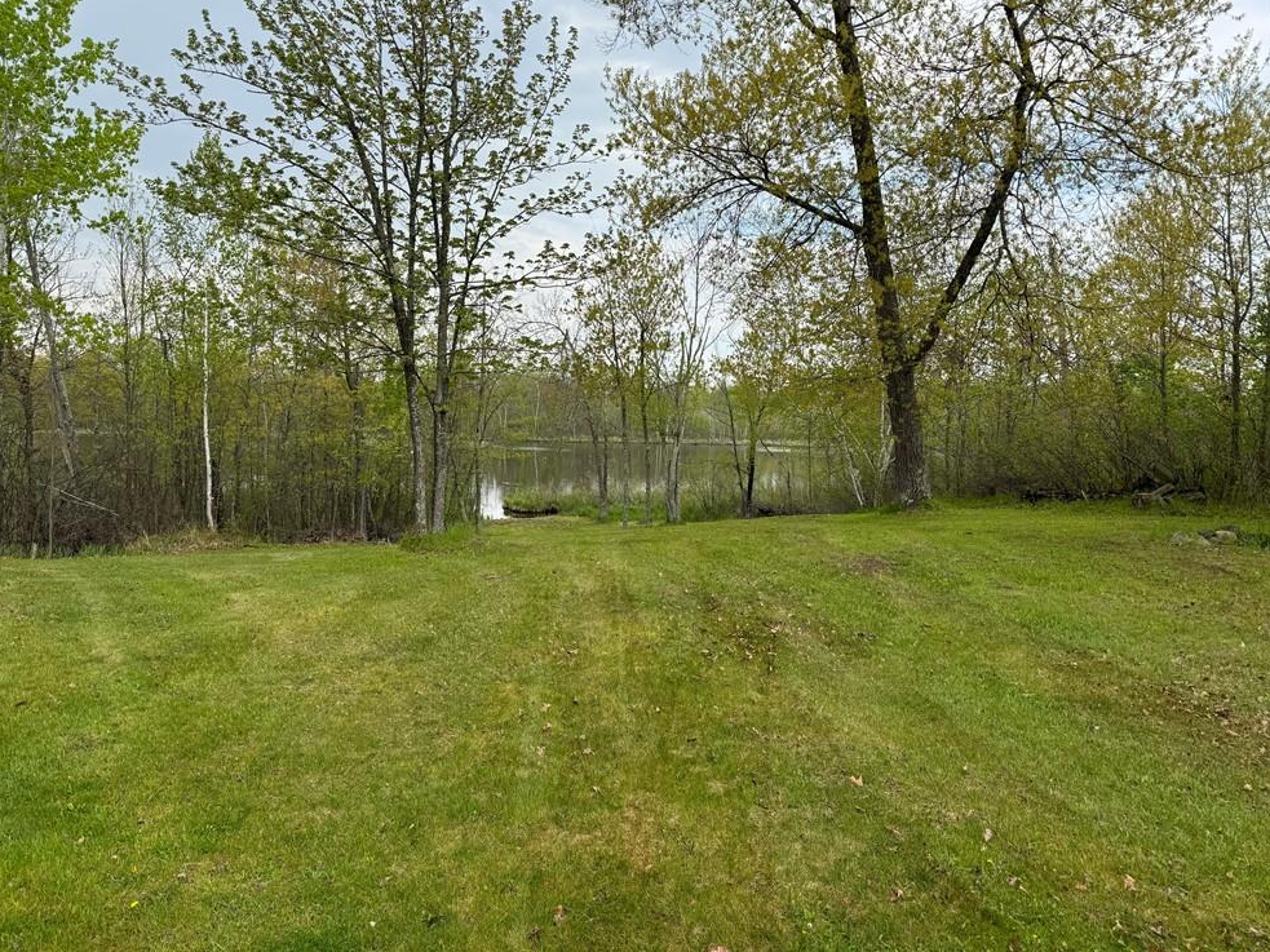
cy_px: 457
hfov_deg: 69.4
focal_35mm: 25
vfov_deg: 54.9
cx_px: 614
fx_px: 917
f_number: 1.78
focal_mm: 6.76
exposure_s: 1/1172
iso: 80
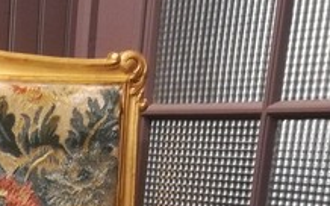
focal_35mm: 101
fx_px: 908
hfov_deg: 18.7
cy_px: 417
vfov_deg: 11.6
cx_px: -135
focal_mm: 3.83
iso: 800
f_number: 2.2
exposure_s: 1/14.3
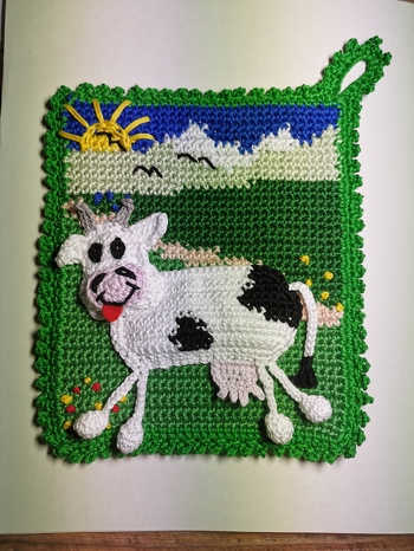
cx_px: 207
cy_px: 276
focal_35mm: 27
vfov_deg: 65.3
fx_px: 430
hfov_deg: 51.4
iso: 50
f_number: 1.8
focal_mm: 5.58
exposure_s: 1/100
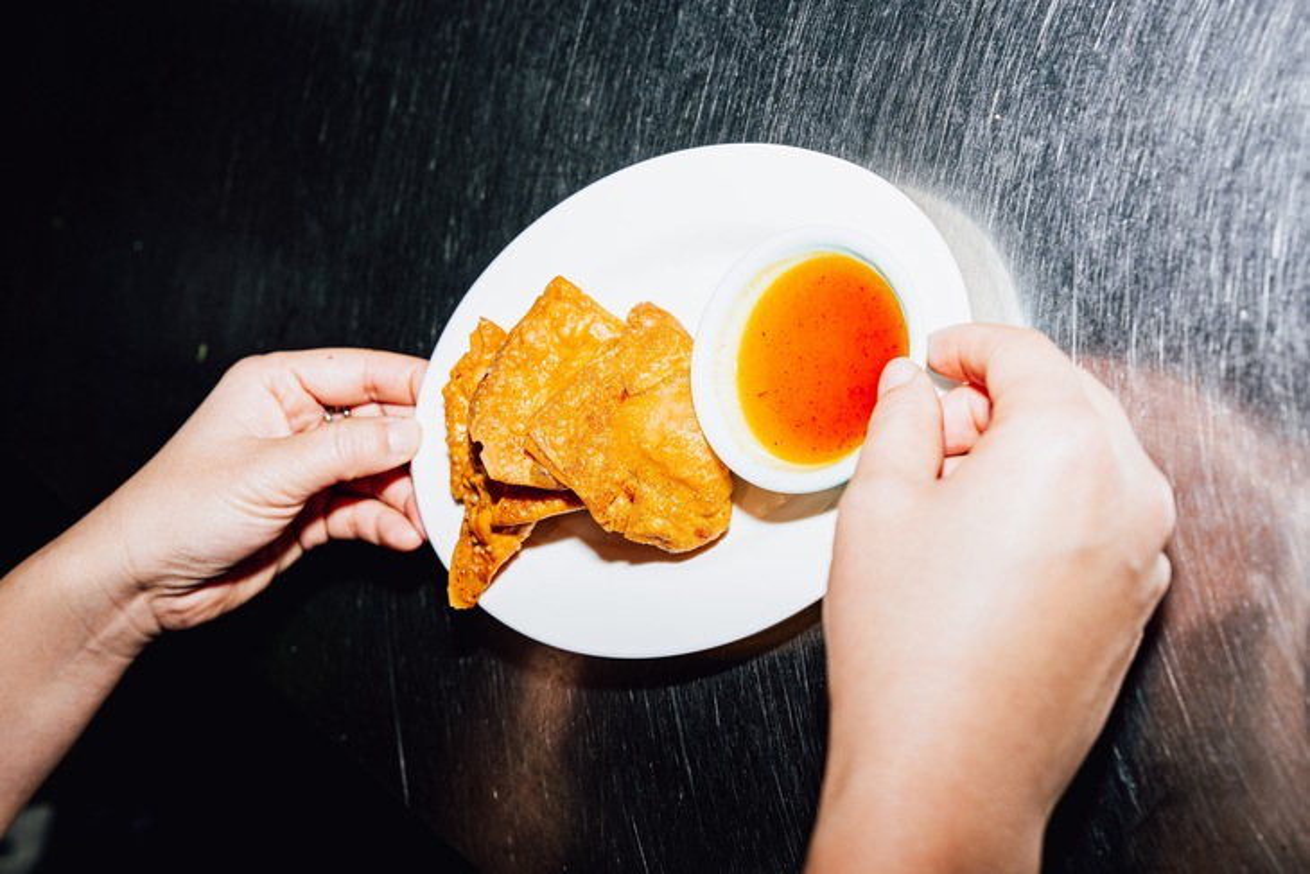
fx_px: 1565
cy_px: 437
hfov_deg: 45.4
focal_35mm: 43
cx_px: 655
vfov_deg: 31.2
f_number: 6.7
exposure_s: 1/250
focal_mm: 43
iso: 200
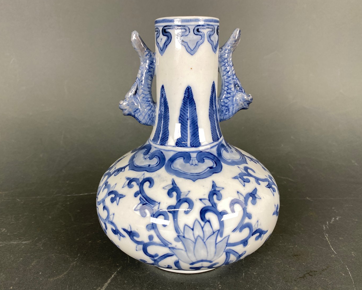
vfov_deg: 51.5
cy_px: 143
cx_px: 171
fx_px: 300
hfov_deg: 62.2
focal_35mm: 28
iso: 50
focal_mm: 4.25
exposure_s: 1/120
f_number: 1.8
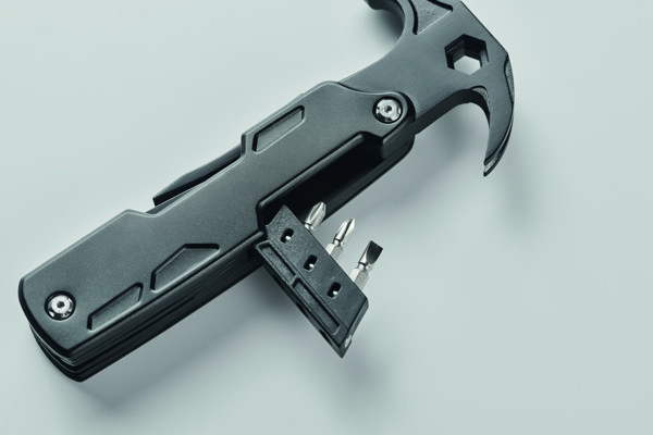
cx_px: 326
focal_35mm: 105
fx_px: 1904
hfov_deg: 19.5
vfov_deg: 13.0
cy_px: 218
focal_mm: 105
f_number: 14
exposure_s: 1/125
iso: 80
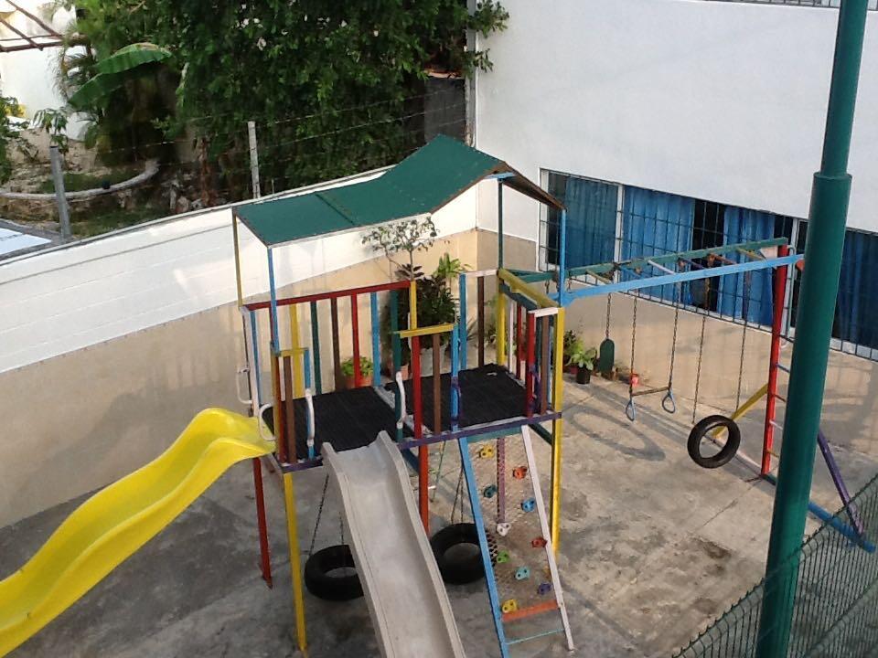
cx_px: 439
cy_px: 329
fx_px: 1116
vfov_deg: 32.9
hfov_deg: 42.9
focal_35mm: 44
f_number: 2.4
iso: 40
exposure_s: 1/311
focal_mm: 2.03
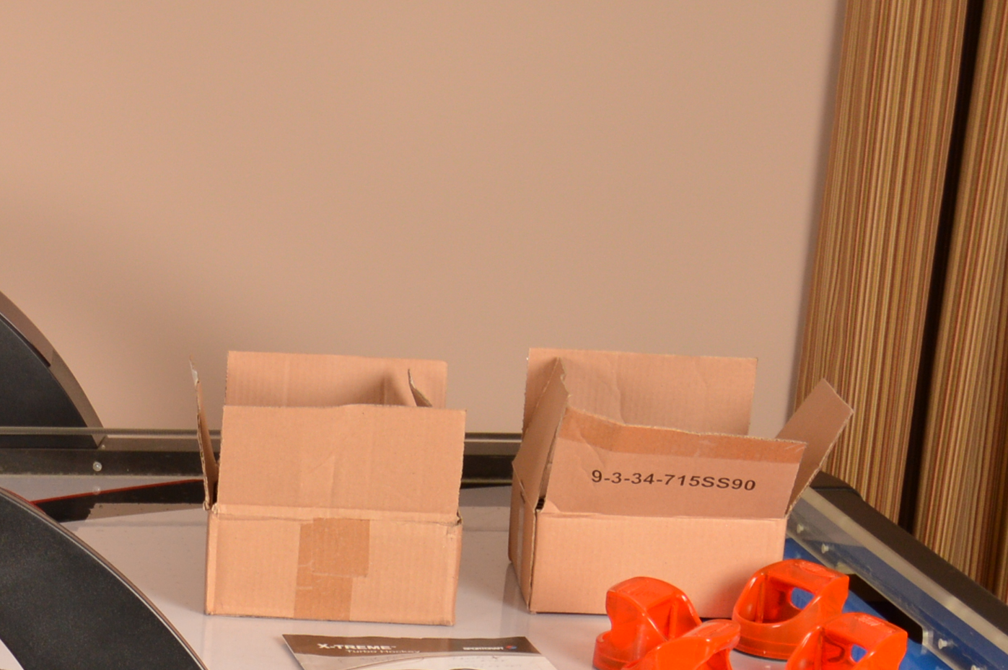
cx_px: -292
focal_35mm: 126
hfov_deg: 15.5
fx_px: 3525
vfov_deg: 10.4
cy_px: 1069
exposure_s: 1/160
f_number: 6.3
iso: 200
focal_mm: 26
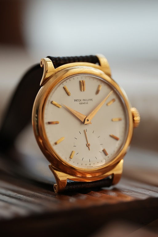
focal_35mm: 105
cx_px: 79
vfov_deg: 19.5
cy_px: 118
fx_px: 691
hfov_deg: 13.0
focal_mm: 105
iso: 400
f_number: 2.8
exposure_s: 1/250
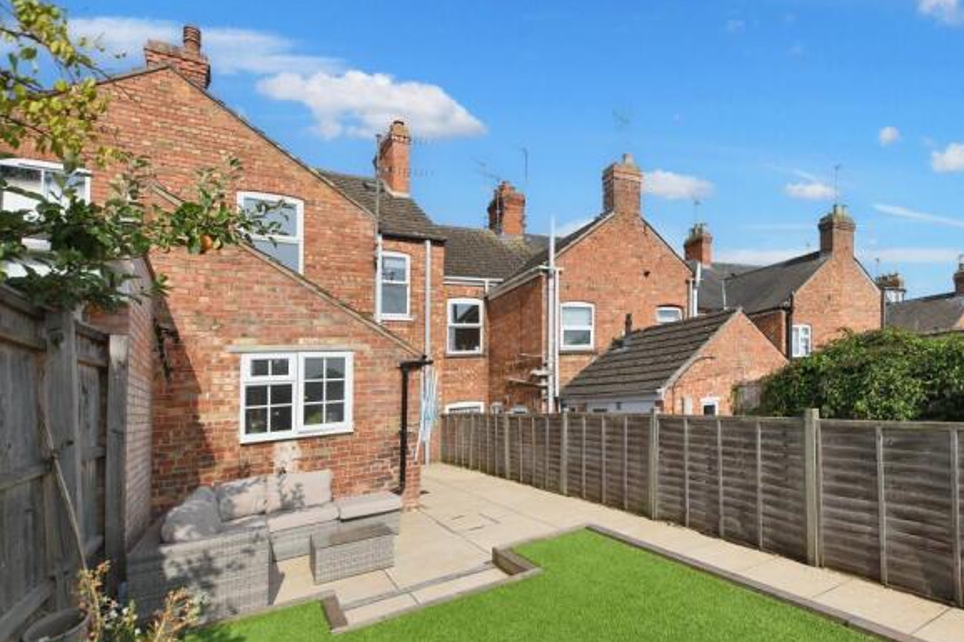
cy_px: 304
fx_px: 455
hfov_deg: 92.8
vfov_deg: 70.4
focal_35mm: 17
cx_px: 545
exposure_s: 1/250
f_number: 8
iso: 100
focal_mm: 10
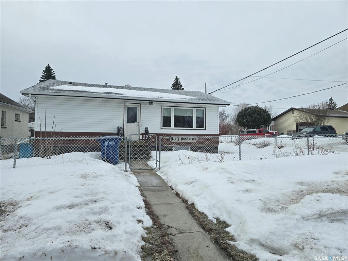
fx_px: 231
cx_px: 174
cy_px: 130
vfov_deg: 58.9
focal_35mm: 23
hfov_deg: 73.9
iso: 12
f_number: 1.7
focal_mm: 6.3
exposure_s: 1/640
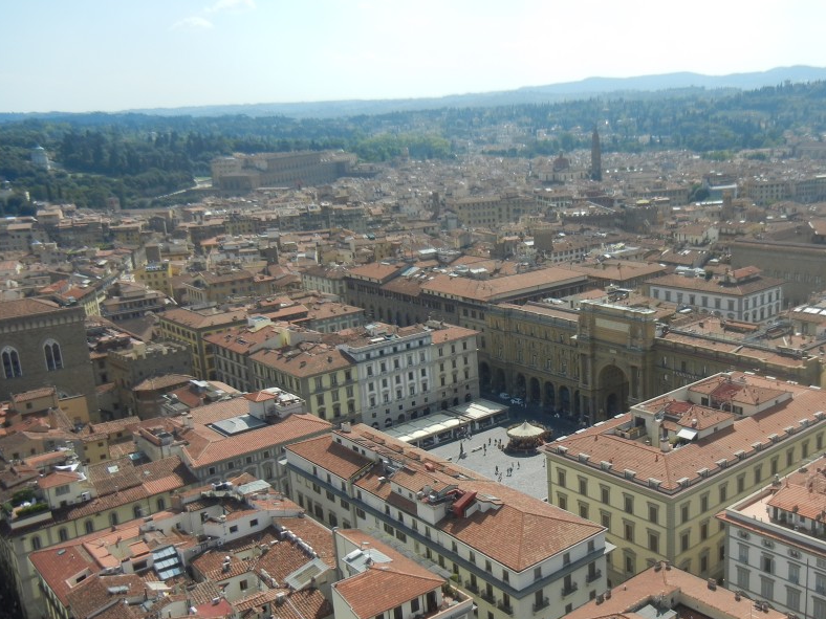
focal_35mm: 39
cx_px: 525
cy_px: 344
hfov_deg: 47.4
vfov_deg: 36.8
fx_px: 931
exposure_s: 1/378
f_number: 7
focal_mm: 5.4
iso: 160
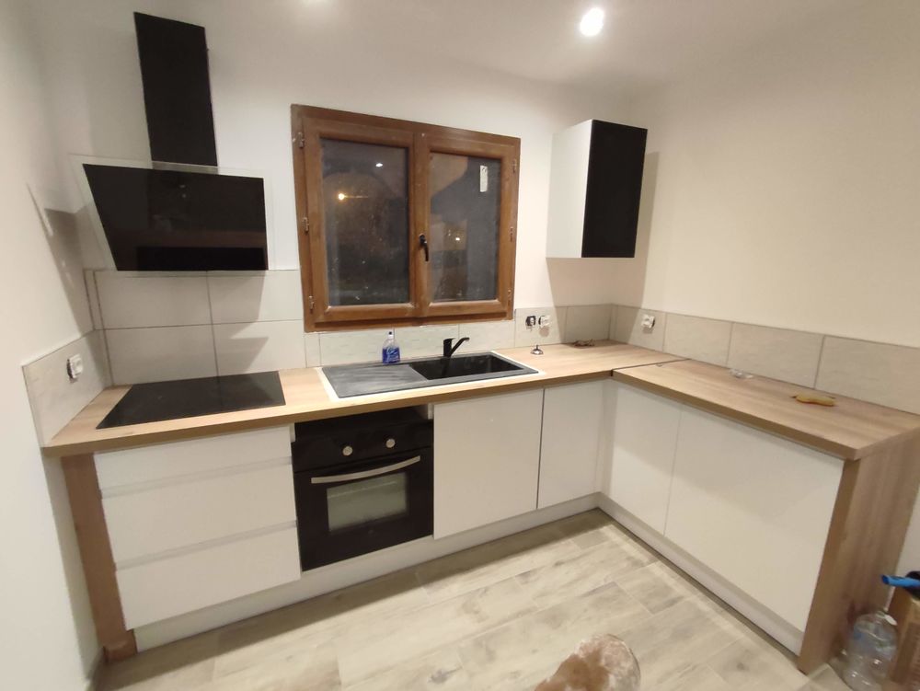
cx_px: 460
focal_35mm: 16
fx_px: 425
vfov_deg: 78.2
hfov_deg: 94.5
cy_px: 346
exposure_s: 1/33
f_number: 2.2
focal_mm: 1.65
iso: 726
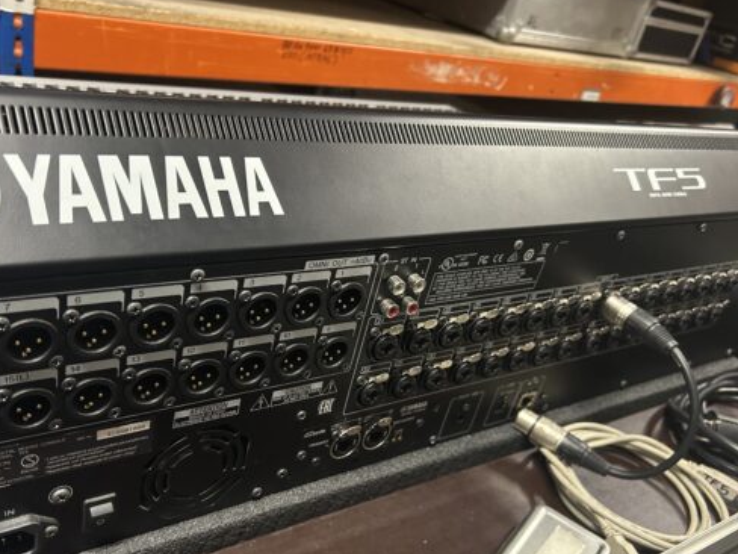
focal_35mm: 32
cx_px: 346
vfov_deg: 44.0
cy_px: 322
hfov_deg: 56.8
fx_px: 682
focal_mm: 5.7
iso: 500
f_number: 1.5
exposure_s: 1/33
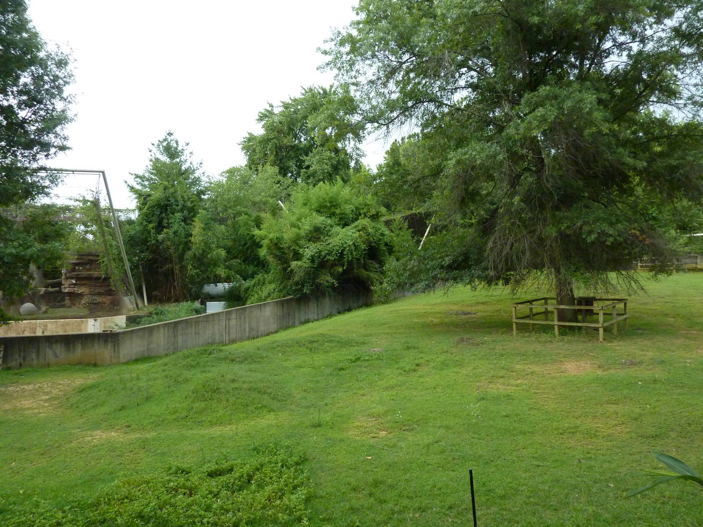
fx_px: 508
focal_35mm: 25
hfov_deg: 69.4
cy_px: 264
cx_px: 352
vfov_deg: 54.9
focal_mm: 4.1
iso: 400
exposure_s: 1/250
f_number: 3.3
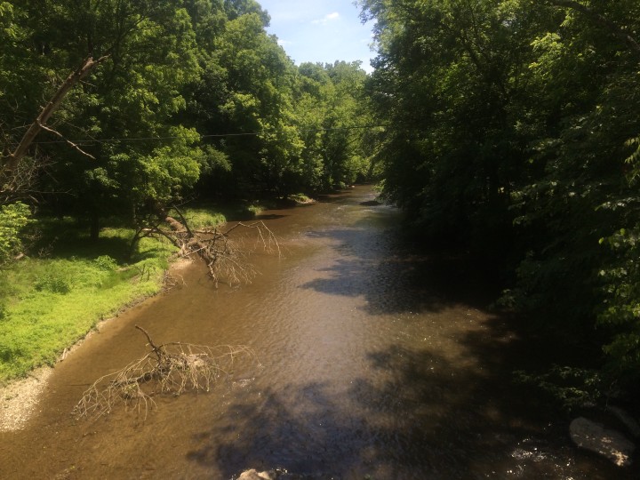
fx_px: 555
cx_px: 320
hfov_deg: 60.0
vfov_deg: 46.8
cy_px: 240
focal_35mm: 30
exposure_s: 1/1368
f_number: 2.2
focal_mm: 4.12
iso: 32
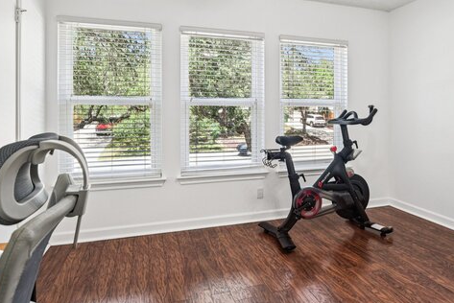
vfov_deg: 54.5
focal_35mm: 23
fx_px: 290
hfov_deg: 75.9
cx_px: 250
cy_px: 113
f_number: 8
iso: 800
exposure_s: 1/20
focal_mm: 17
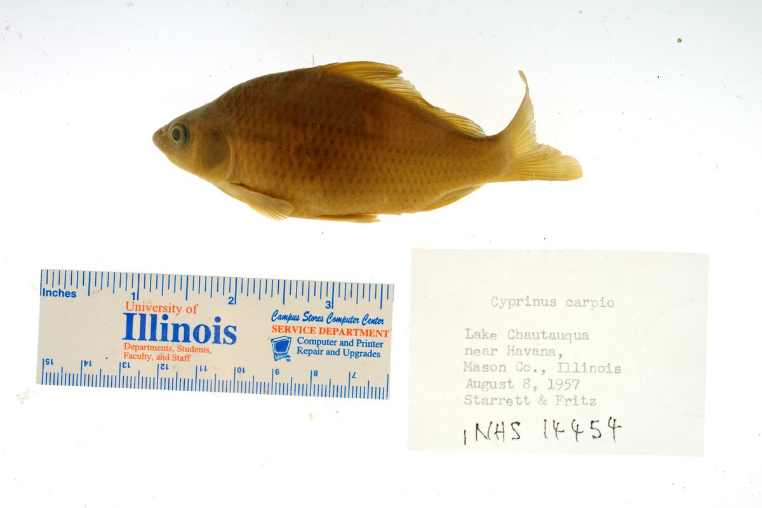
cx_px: 381
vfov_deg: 22.6
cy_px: 254
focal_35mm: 60
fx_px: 1270
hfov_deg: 33.4
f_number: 10
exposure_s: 1/200
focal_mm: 60
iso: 100
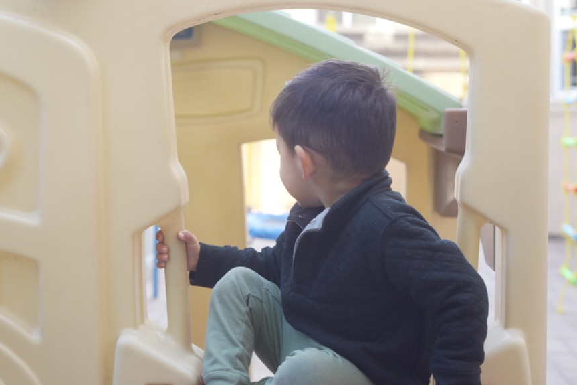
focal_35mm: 58
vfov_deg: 23.4
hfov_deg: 34.4
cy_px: 175
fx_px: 929
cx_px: 245
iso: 250
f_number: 4
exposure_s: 1/50
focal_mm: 50
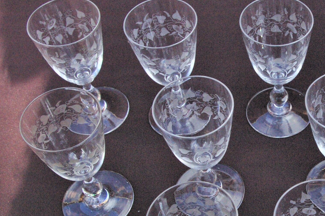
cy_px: 154
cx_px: 292
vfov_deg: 17.4
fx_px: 704
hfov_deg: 25.2
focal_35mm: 78
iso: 1600
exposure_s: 1/750
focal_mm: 26
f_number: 8
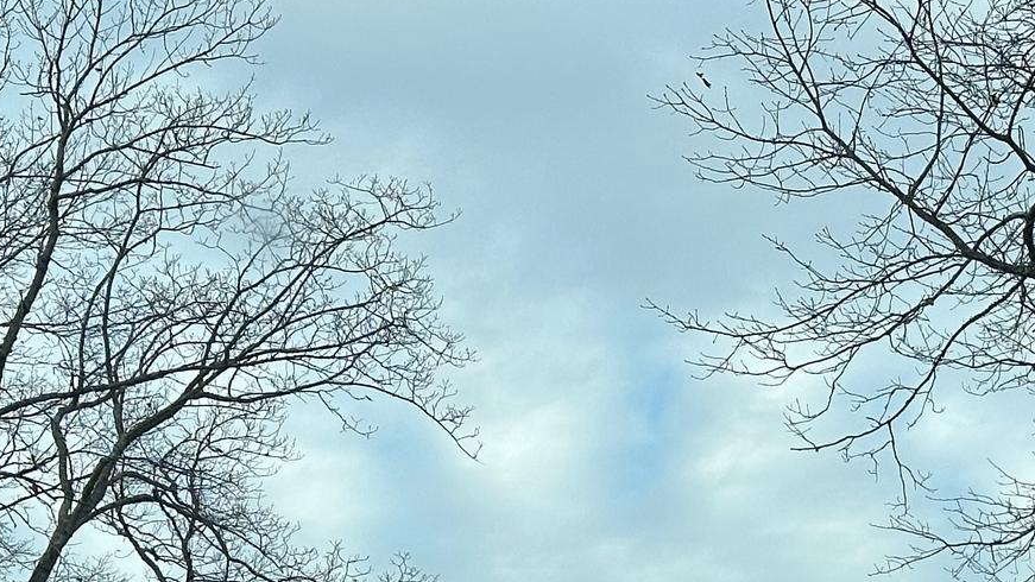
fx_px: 3376
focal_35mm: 123
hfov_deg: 17.0
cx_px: 1035
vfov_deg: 9.5
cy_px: 906
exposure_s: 1/1009
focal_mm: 6.86
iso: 64
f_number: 1.78
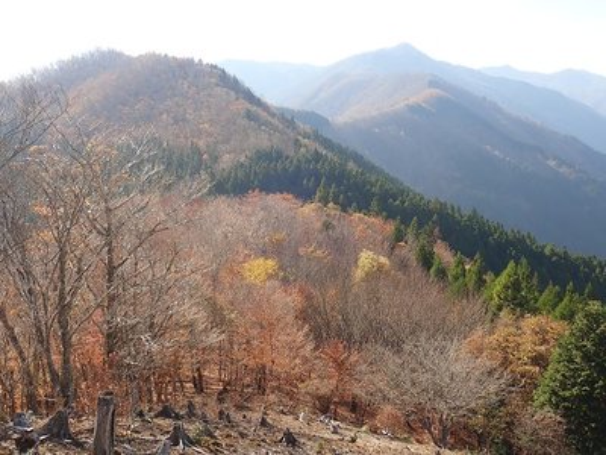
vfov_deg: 37.7
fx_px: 665
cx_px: 303
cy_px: 228
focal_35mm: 38
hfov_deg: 49.0
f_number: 3.5
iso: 100
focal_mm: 6.86
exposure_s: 1/250
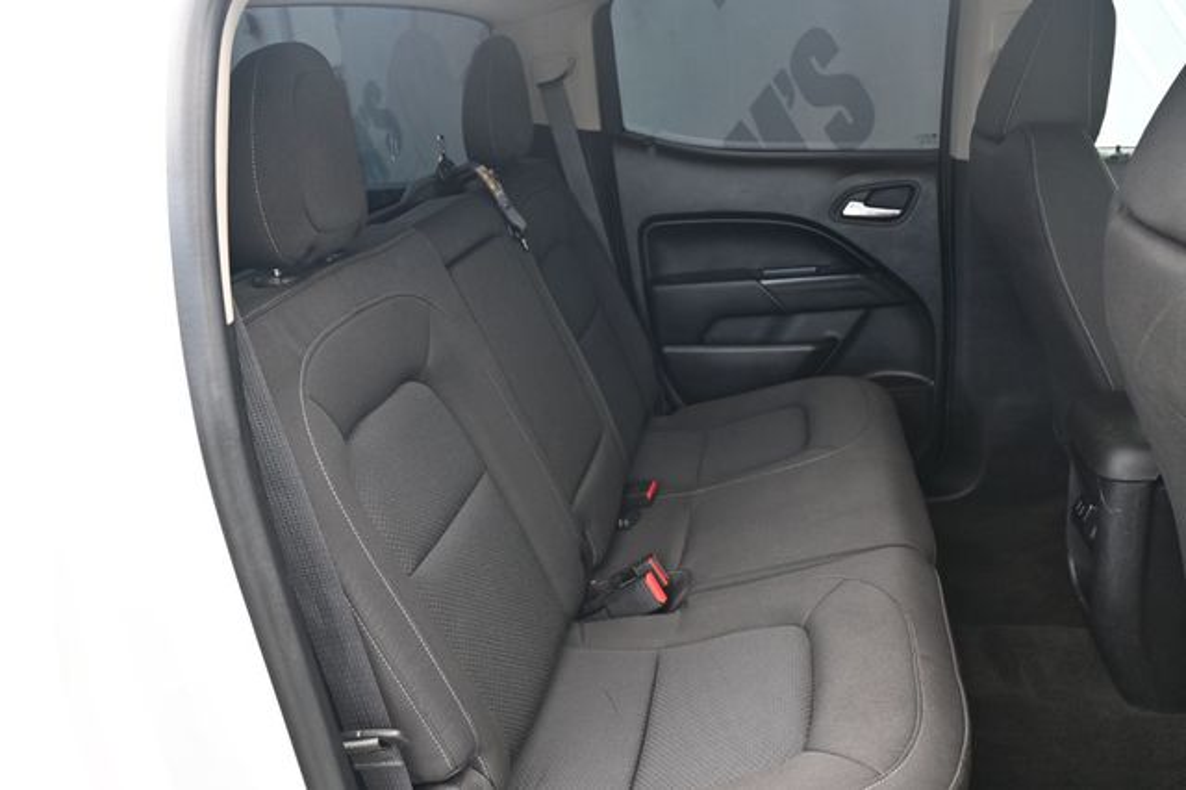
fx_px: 988
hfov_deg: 62.0
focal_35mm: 30
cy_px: 395
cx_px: 593
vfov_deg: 43.6
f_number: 3.8
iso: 400
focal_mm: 20
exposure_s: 1/160
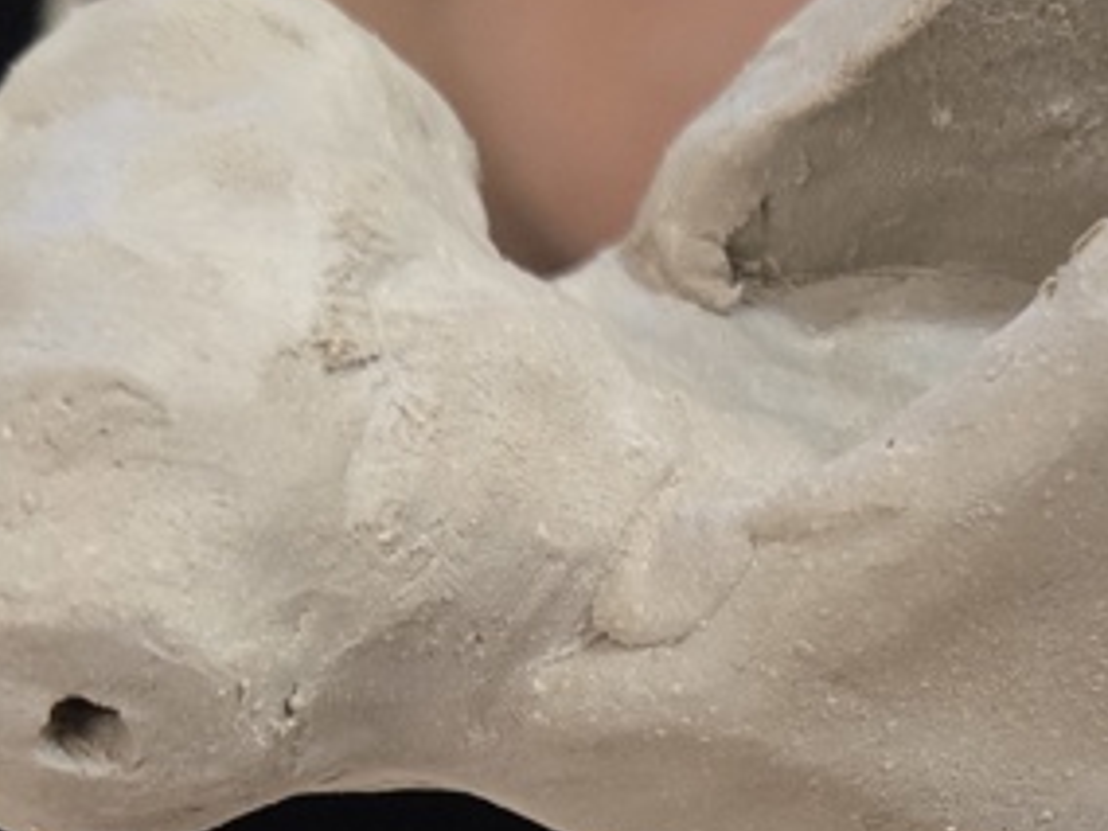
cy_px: 825
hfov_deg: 26.3
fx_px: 2337
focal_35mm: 73
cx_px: 851
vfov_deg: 19.6
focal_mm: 5.4
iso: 500
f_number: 1.8
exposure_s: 1/100
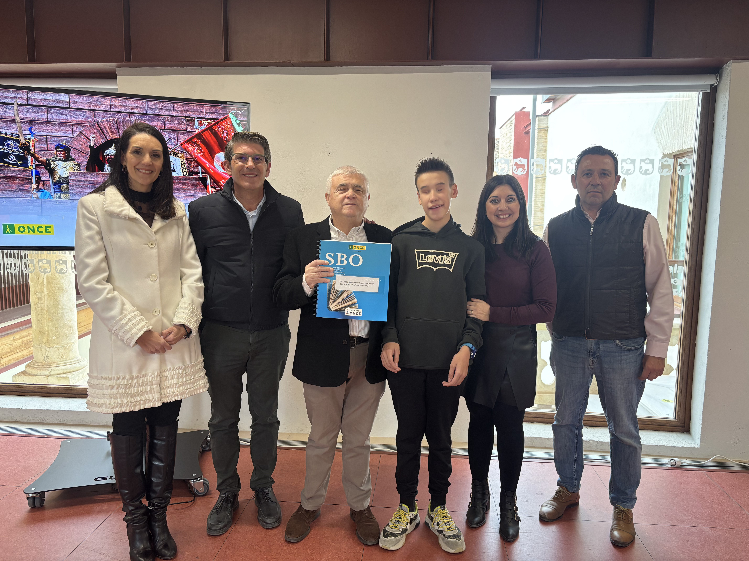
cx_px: 374
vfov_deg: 53.1
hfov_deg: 67.3
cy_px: 280
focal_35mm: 26
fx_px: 563
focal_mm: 5.96
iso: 100
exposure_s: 1/100
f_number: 1.6
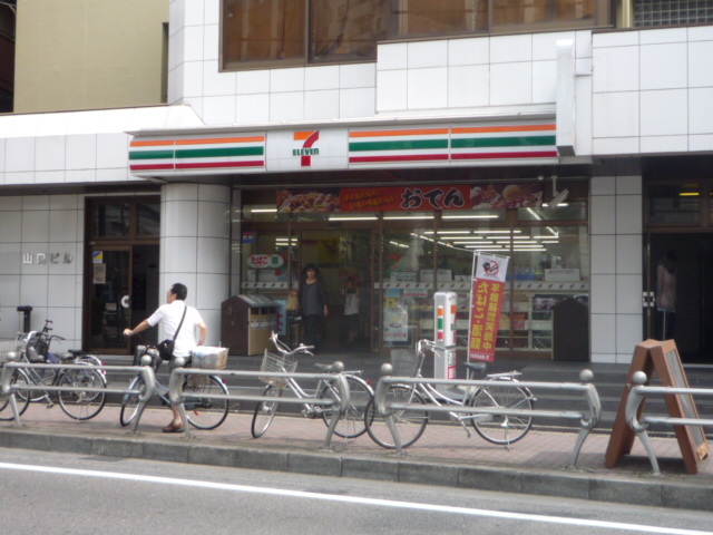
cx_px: 356
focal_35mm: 45
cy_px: 268
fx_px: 927
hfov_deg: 42.1
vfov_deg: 32.2
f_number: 3.2
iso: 100
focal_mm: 4.4
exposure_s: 1/500
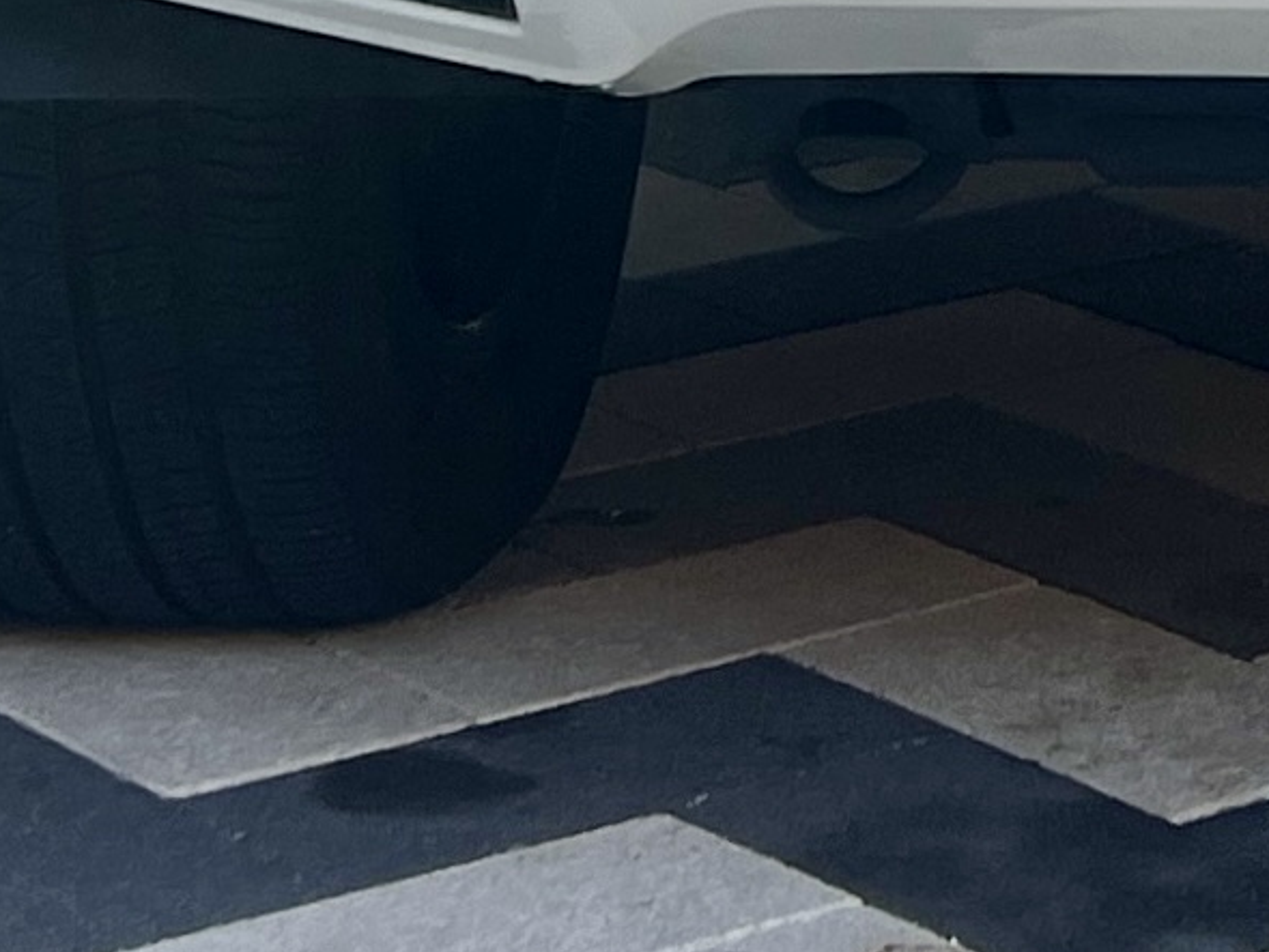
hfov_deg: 11.4
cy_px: -1211
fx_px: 6088
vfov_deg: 8.3
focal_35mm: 166
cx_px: 1909
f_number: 1.5
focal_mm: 5.7
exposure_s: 1/159
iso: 40
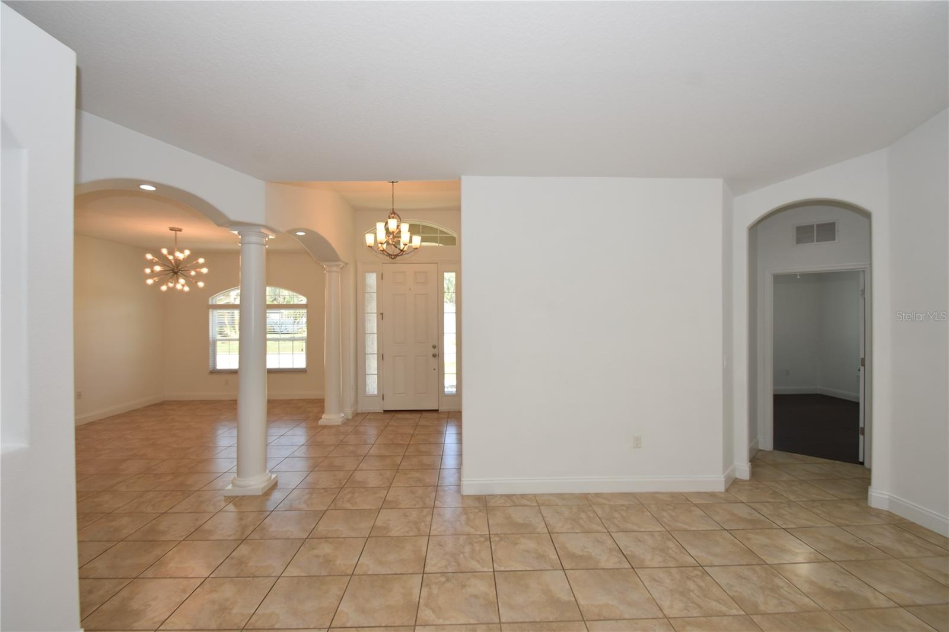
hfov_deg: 100.4
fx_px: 395
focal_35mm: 15
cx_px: 474
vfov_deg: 77.3
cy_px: 316
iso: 200
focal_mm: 10
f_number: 5
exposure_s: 1/100
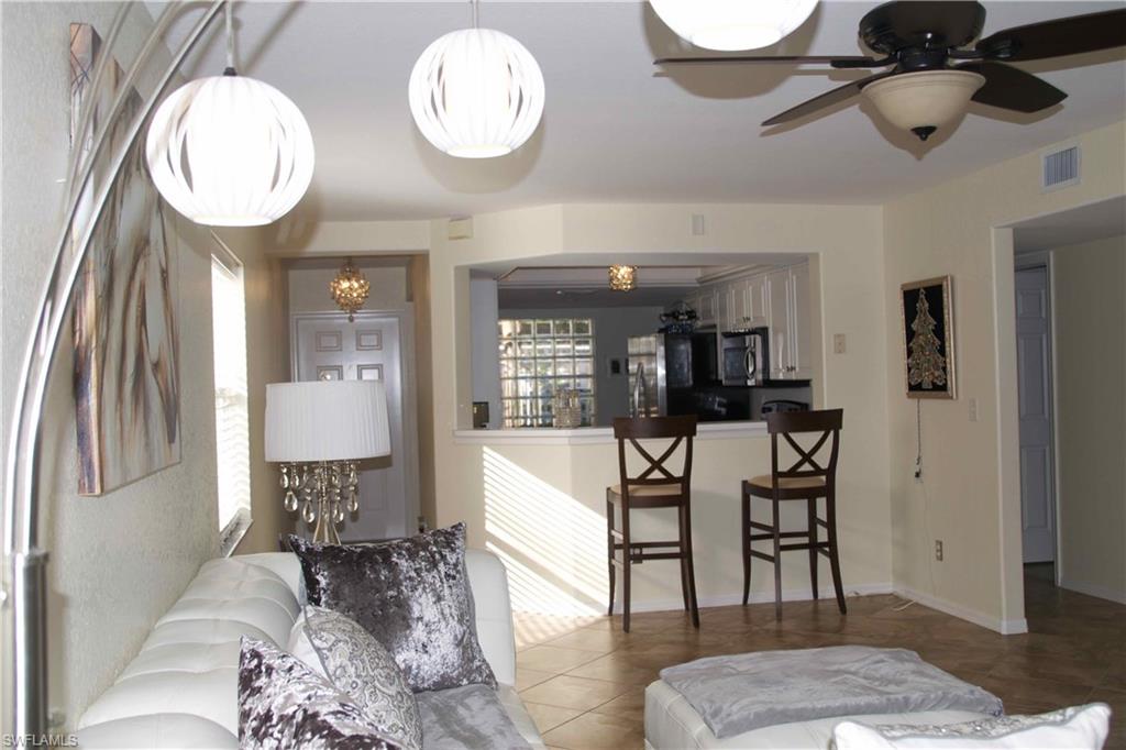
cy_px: 375
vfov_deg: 38.3
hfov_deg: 55.1
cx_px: 563
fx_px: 1079
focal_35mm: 34
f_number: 4.5
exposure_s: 1/200
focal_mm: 23
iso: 100
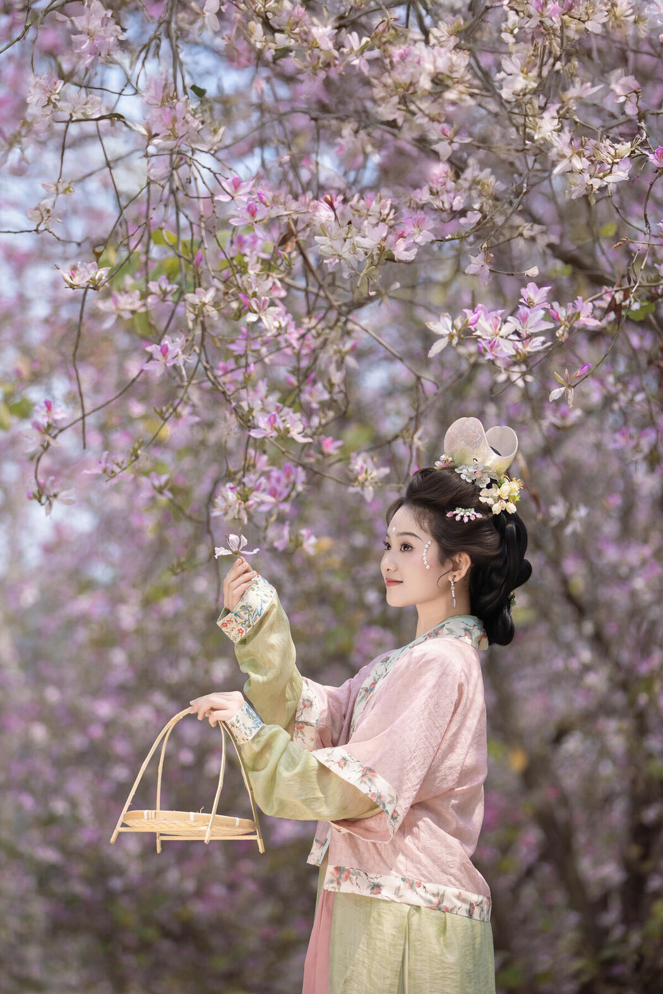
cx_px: 332
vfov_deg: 16.8
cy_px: 497
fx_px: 3370
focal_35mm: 122
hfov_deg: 11.2
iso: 100
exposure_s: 1/1250
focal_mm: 123
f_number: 2.8
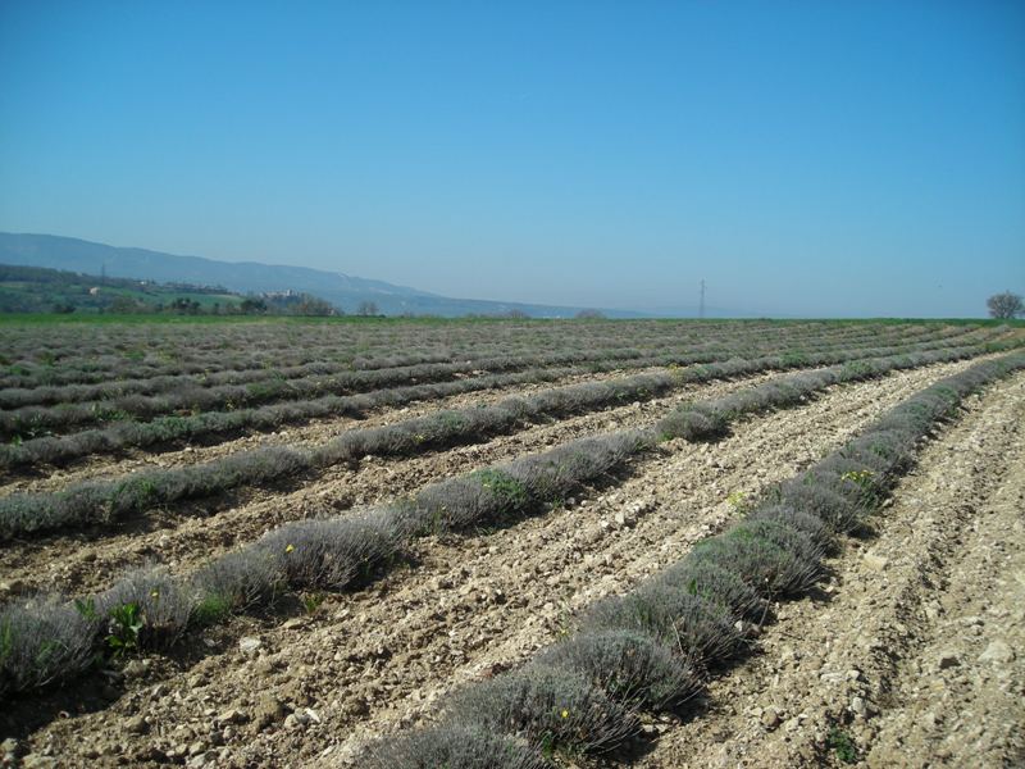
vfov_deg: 37.7
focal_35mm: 38
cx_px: 512
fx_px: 1125
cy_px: 384
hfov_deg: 49.0
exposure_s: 1/222
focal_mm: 6.3
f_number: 6.4
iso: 50
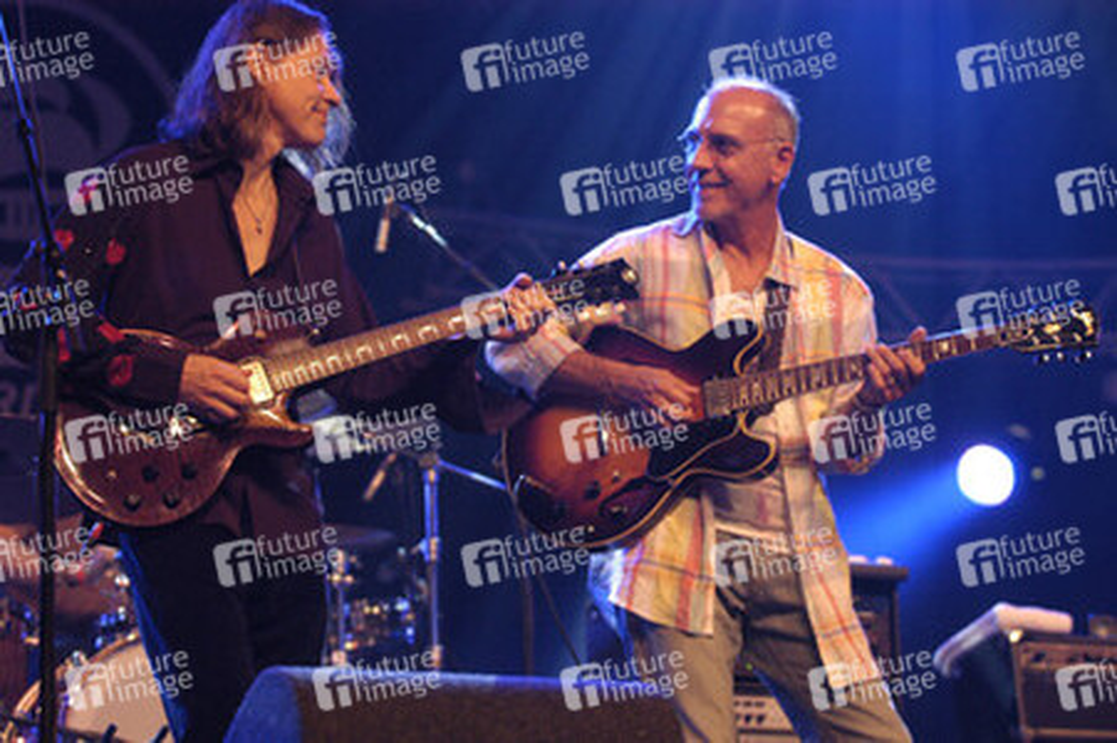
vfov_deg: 11.4
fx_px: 3721
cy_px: 372
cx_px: 558
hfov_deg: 17.1
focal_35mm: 120
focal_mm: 80
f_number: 2.8
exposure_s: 1/90
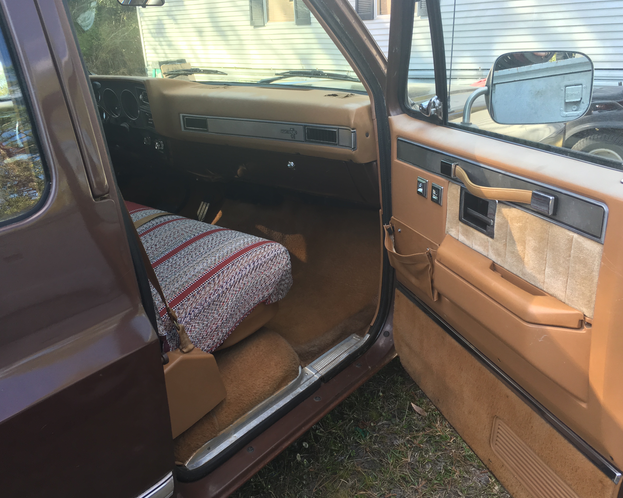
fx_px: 572
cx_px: 303
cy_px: 247
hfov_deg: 57.2
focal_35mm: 31
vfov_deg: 47.1
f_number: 2.2
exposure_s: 1/120
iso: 40
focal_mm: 4.15
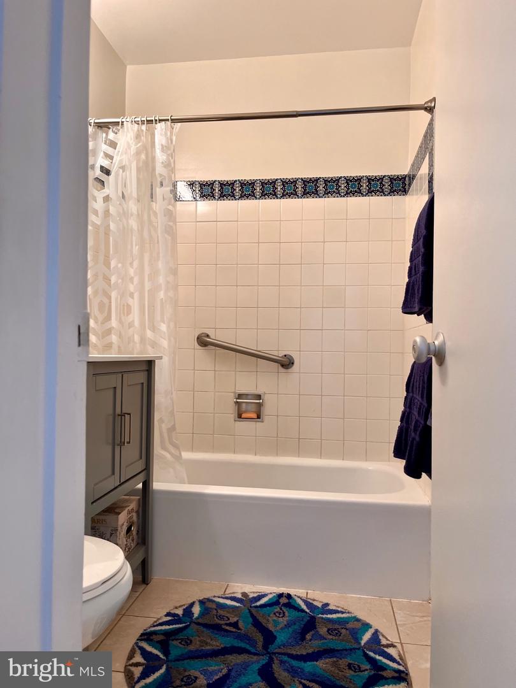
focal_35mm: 26
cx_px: 258
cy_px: 344
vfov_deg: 67.3
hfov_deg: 53.1
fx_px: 517
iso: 125
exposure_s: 1/120
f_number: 1.6
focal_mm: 5.1
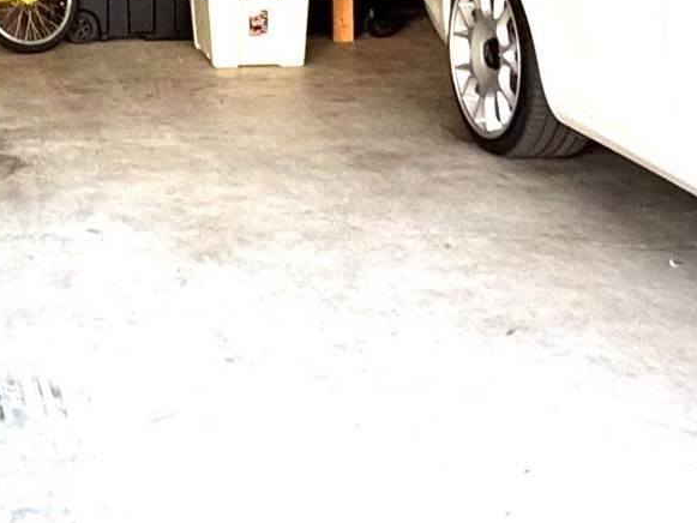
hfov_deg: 23.2
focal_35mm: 74
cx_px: -223
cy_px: -133
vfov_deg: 18.7
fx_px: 1490
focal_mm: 2.22
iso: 200
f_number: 2.2
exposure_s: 1/99
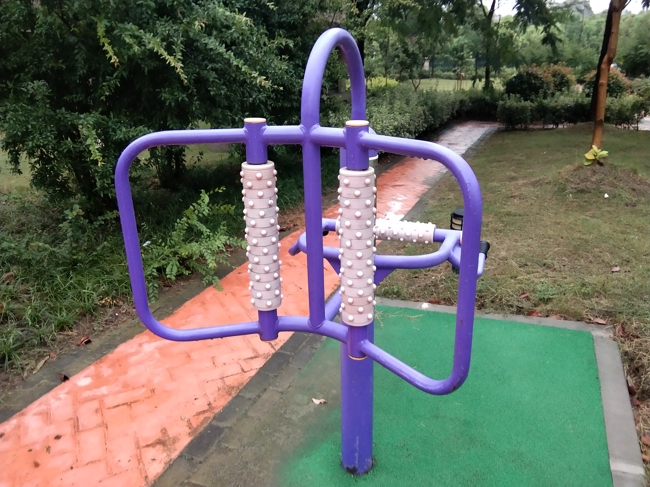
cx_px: 325
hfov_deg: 58.4
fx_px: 582
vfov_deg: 45.4
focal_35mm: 31
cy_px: 244
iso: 250
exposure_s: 1/33.3
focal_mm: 3.69
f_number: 2.2
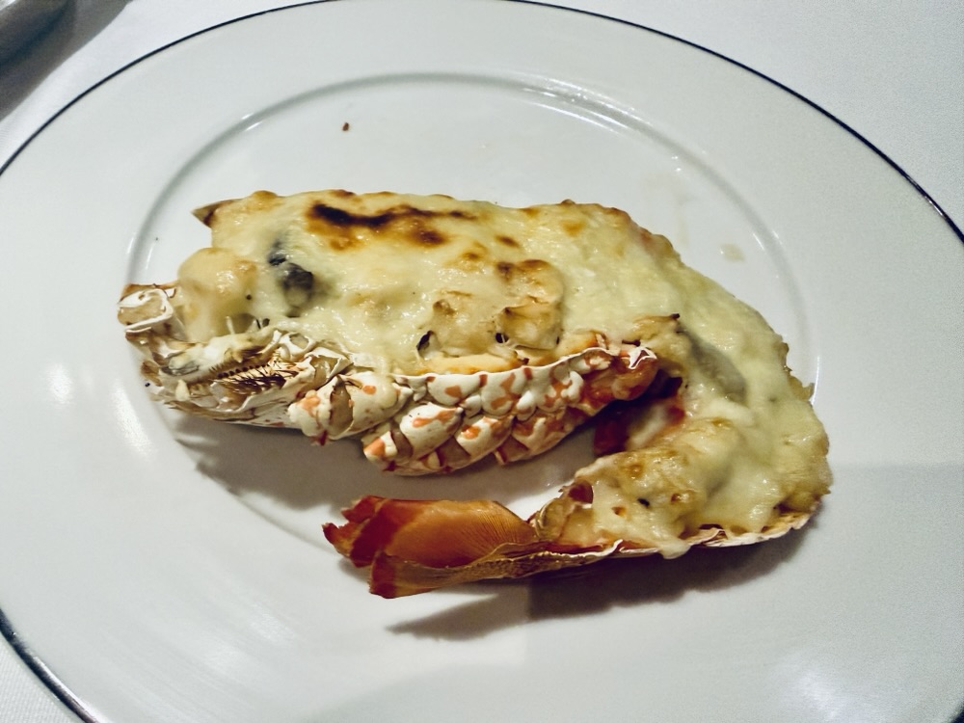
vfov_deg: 56.8
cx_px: 482
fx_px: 668
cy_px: 362
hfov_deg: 71.6
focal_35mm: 24
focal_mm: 2.22
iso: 640
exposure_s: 1/59
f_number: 2.2
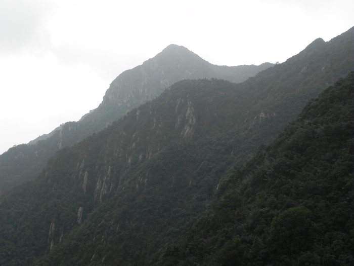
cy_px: 133
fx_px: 532
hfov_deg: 36.8
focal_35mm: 52
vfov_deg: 28.0
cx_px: 177
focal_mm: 9.2
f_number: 7.1
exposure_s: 1/200
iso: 160
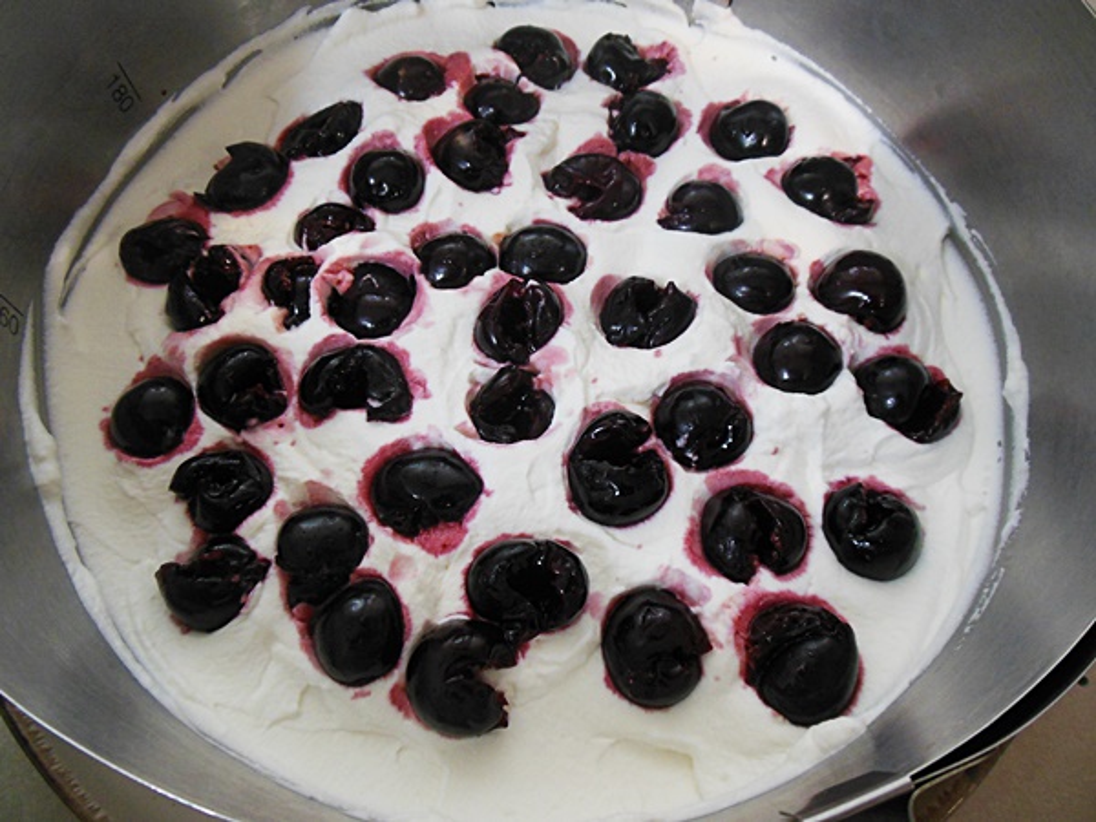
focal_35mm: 25
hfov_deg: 69.4
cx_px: 548
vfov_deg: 54.9
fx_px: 792
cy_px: 411
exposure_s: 1/20
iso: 400
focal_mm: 4.5
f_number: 3.2
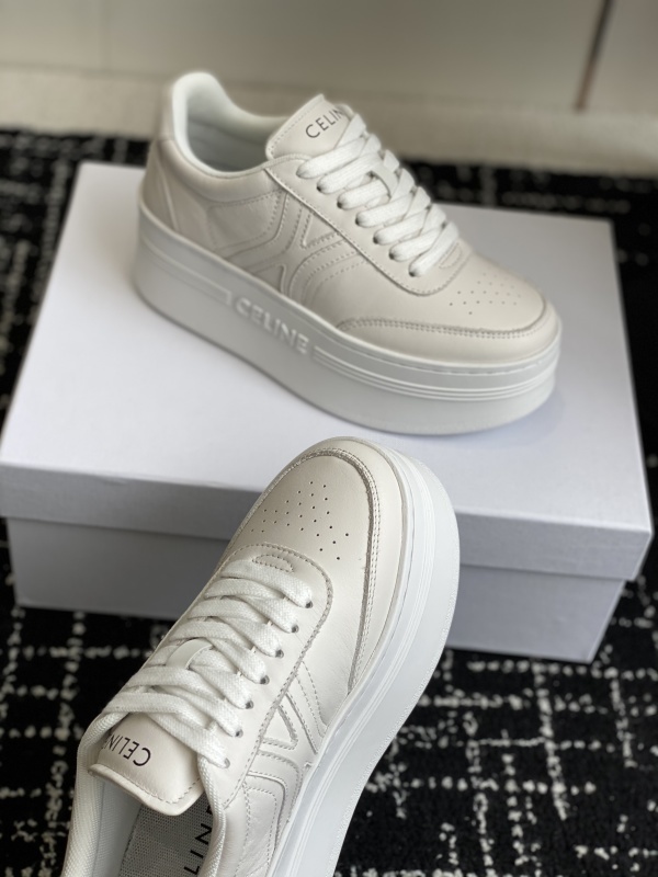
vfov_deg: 36.8
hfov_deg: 28.0
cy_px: 438
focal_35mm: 52
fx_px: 1318
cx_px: 329
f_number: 2
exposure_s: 1/393
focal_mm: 6
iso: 20
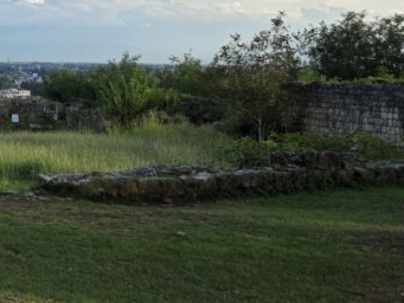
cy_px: 110
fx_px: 806
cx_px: -186
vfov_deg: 21.3
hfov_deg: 23.2
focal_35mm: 69
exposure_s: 1/1410
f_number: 1.7
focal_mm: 6.3
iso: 80
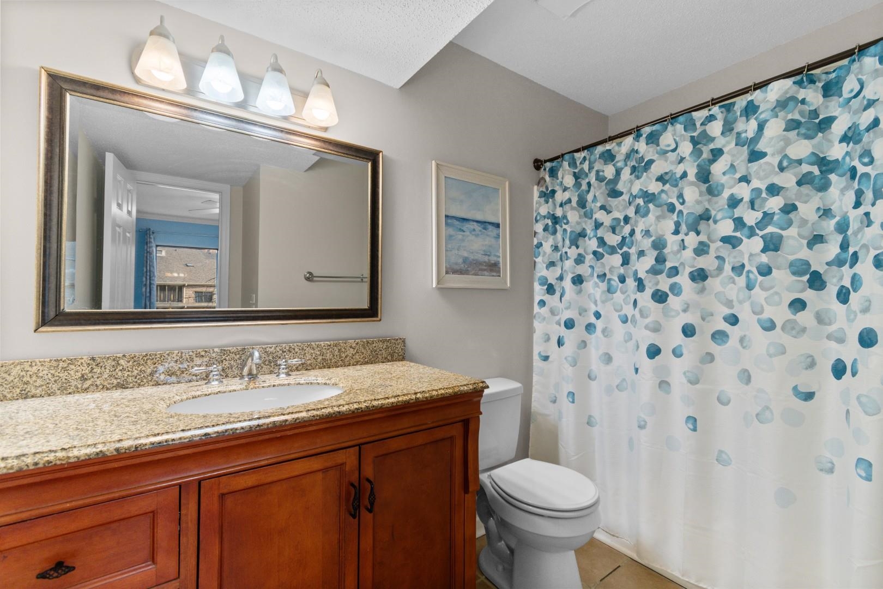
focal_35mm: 15
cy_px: 294
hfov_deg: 100.4
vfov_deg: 77.3
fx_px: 368
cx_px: 442
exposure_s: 1/15
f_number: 4.5
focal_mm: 10
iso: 100
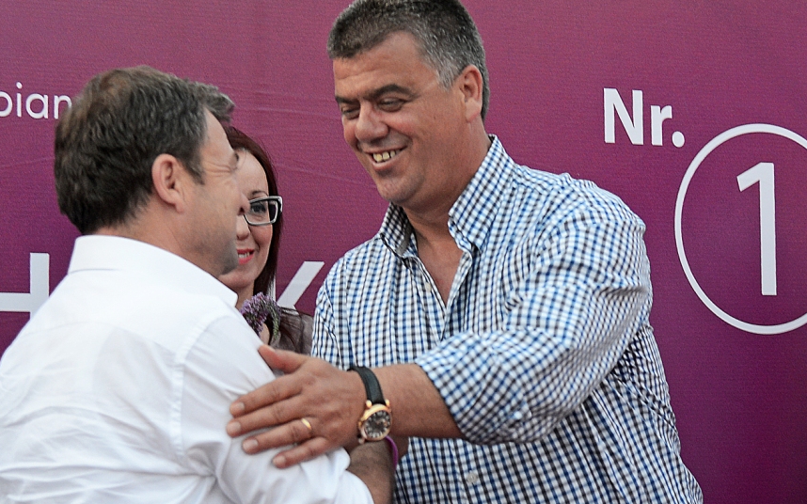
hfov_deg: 36.3
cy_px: 263
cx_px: 363
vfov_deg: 23.1
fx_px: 1231
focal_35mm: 56
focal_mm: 46
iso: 500
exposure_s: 1/160
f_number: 4
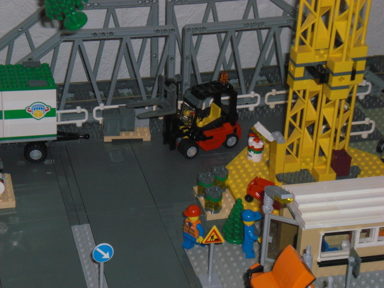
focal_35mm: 87
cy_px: 144
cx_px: 192
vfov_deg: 17.0
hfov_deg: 22.5
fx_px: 965
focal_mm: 14.49
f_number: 5
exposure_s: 1/30
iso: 200
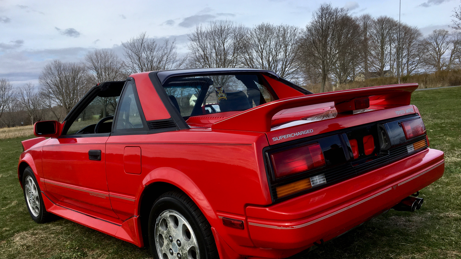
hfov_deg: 61.0
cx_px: 229
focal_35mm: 32
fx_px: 391
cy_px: 162
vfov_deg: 36.5
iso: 25
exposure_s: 1/1221
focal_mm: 4.15
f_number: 2.2
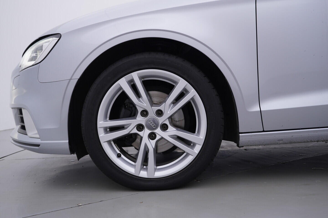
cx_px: 164
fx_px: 328
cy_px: 109
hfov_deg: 53.1
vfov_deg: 36.9
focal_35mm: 36
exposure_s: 1/80
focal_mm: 24
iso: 125
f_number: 4
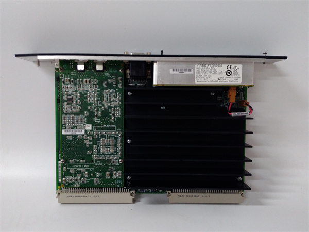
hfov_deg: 65.3
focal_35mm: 27
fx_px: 241
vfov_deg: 51.4
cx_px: 154
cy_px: 116
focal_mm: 3.79
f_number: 2
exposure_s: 1/33
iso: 432
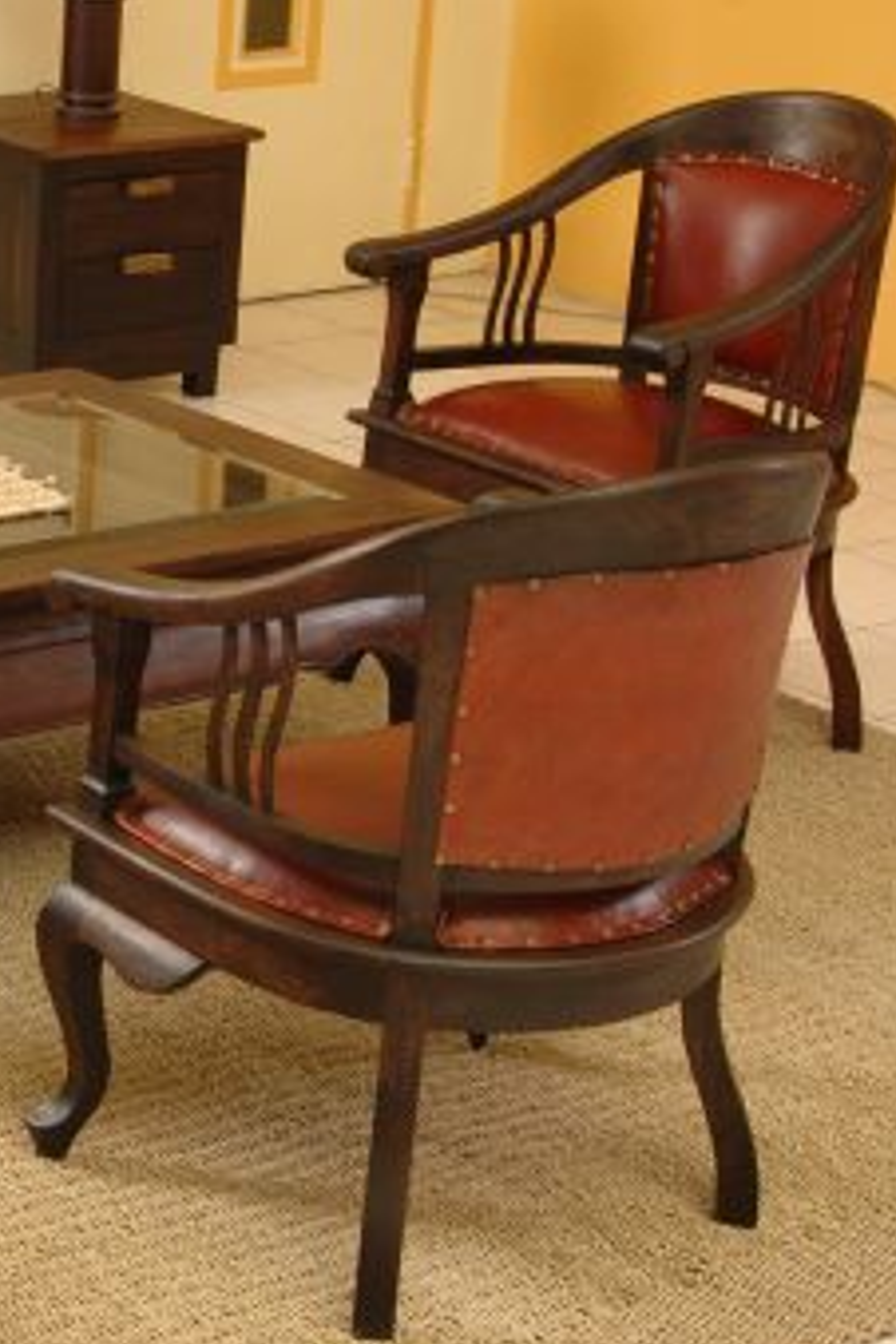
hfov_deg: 13.3
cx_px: -266
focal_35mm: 99
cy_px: 583
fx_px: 3694
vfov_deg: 20.6
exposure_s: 1/60
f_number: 8
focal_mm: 35
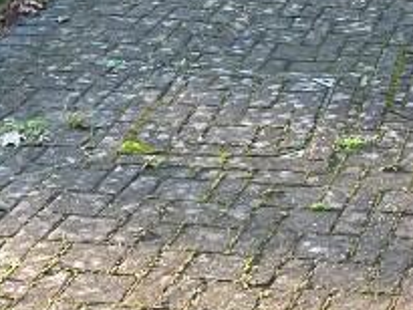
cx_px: 606
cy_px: -409
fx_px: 1552
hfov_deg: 14.2
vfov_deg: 10.1
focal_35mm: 130
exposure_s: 1/684
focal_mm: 5.1
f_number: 1.6
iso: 50
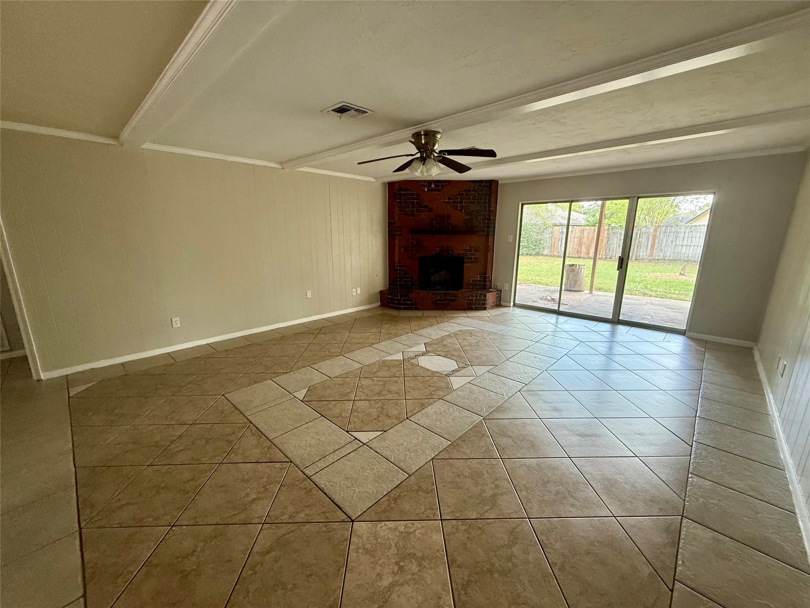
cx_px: 405
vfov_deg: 85.7
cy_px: 304
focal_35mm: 14
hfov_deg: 102.1
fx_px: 328
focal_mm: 2.22
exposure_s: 1/98
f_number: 2.2
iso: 320
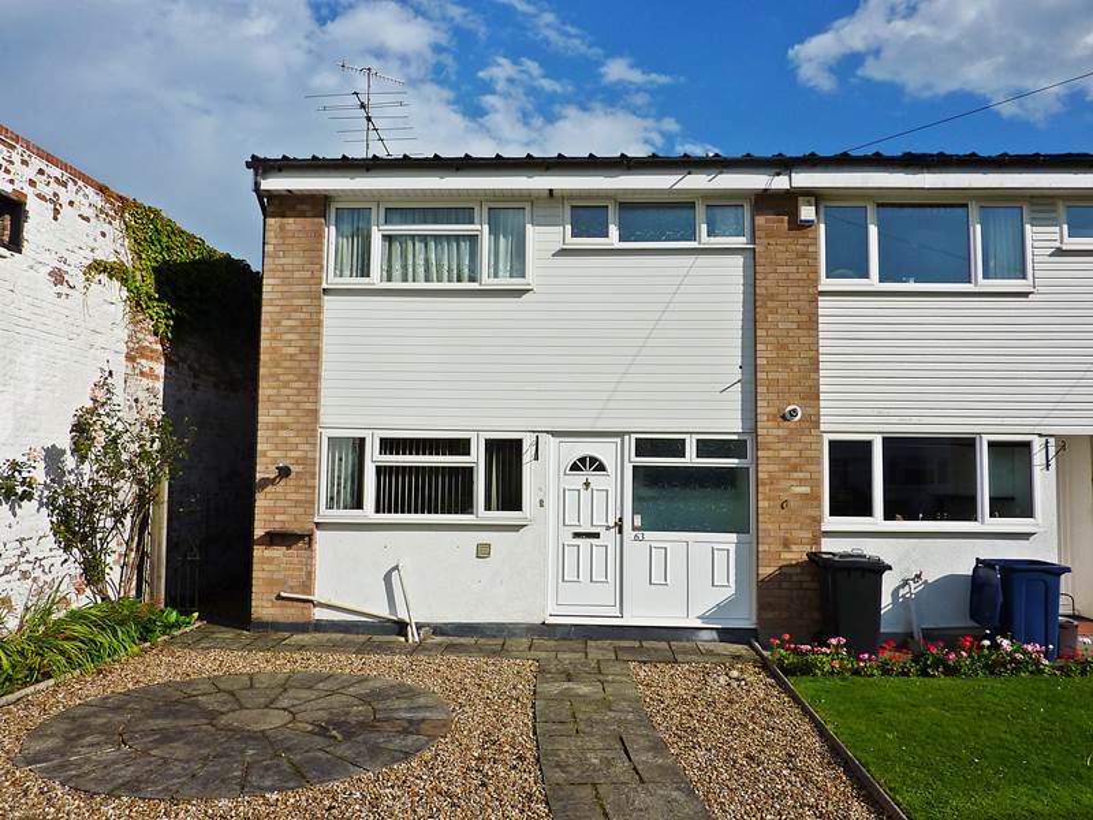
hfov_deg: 69.4
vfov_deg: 54.9
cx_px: 546
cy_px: 410
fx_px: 789
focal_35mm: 25
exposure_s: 1/800
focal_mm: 4.1
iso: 80
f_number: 5.6
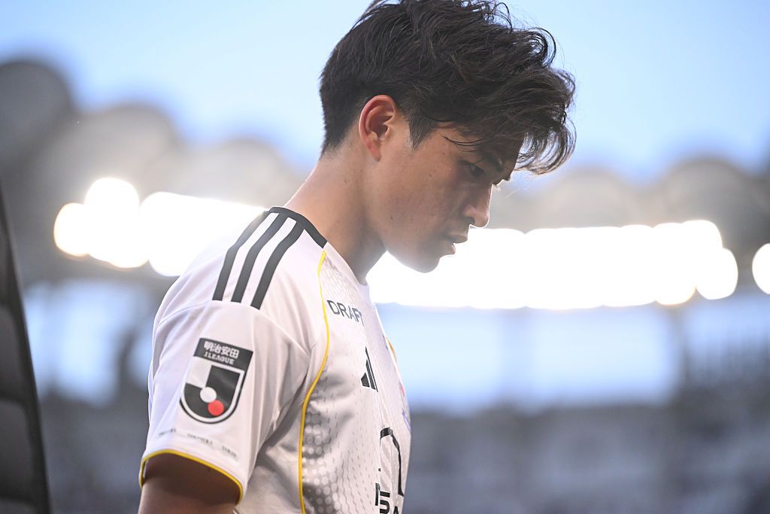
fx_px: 2781
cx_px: 385
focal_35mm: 130
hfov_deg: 15.8
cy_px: 257
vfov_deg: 10.6
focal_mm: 130
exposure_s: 1/2000
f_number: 2.8
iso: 3200
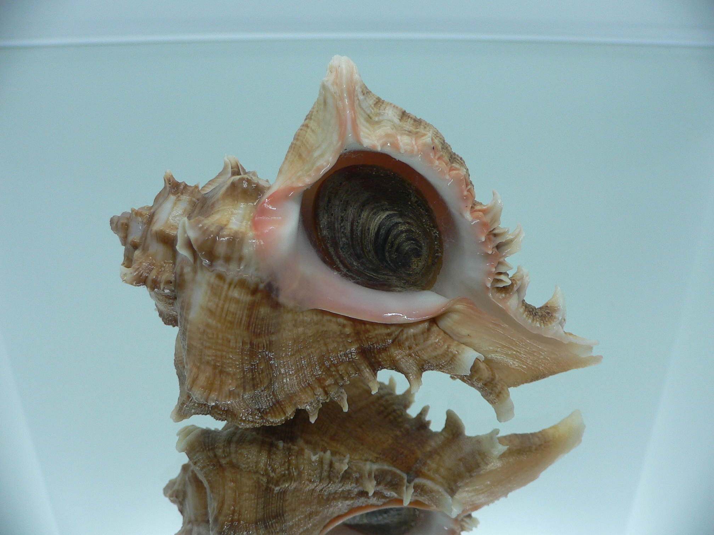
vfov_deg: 40.7
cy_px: 268
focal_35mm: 35
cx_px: 357
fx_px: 722
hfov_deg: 52.6
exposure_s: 1/60
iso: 80
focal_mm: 4.6
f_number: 2.8
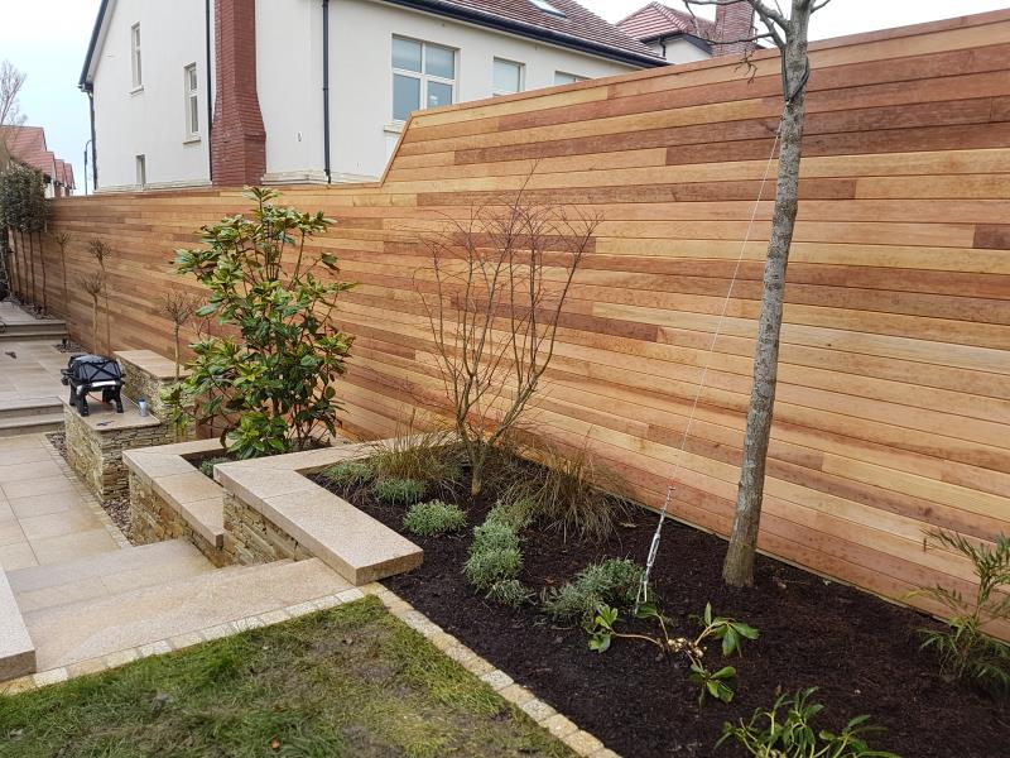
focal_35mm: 26
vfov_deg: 53.1
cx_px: 505
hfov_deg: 67.3
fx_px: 759
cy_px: 379
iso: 40
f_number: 1.7
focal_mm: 4.2
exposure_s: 1/130
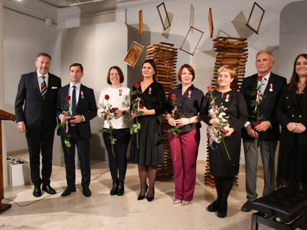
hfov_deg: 59.8
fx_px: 266
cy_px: 115
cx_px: 173
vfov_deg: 46.8
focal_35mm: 30
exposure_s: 1/160
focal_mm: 18
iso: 16000
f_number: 5.6
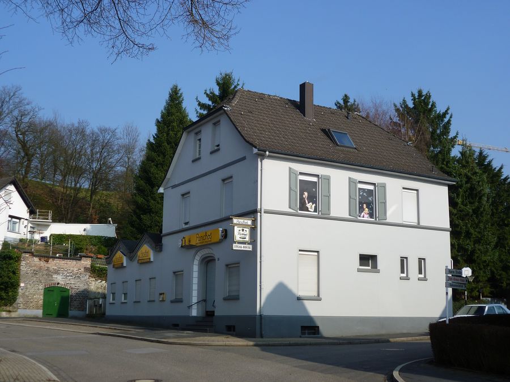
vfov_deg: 30.3
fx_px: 707
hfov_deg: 39.7
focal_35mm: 48
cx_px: 255
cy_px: 191
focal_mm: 8.6
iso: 80
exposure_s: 1/800
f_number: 3.5
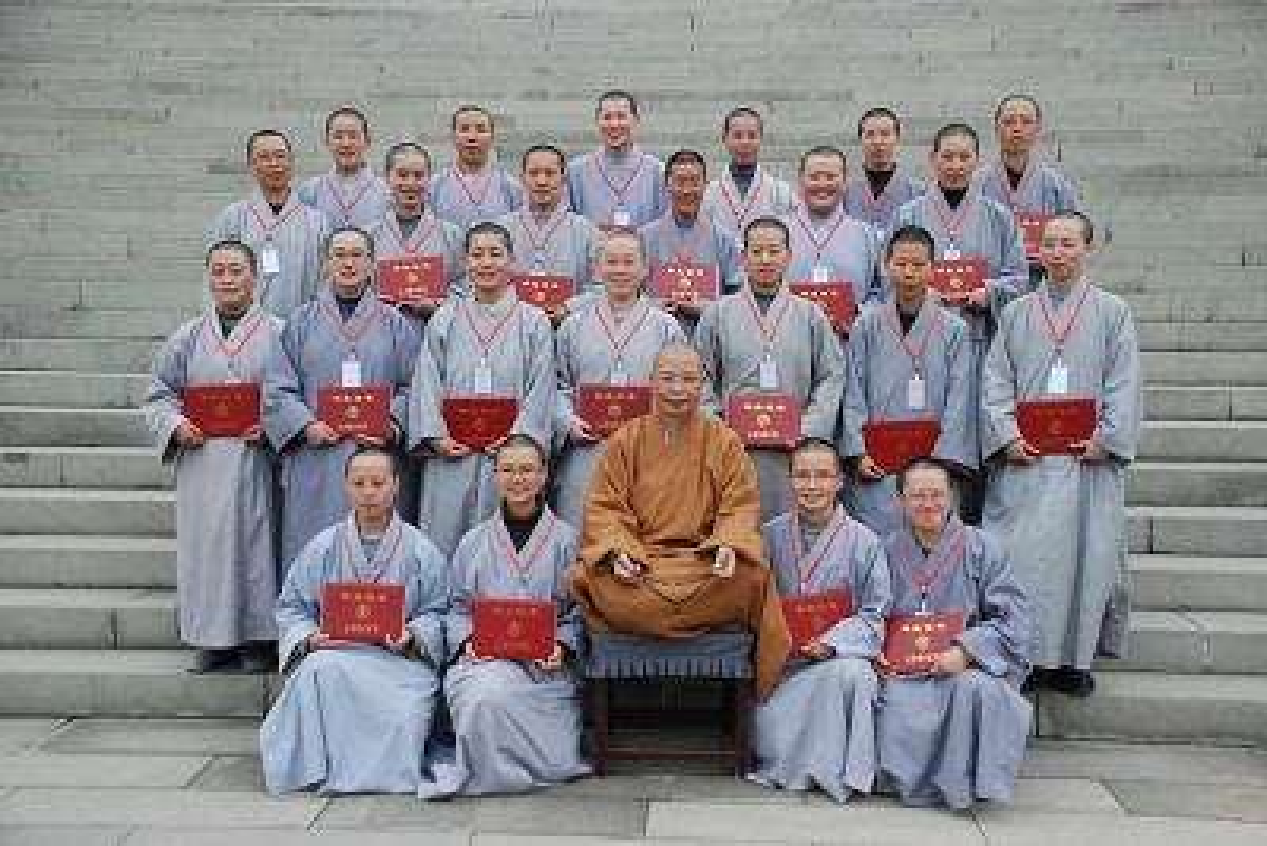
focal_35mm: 39
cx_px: 634
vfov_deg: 34.2
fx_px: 1373
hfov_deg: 49.5
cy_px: 423
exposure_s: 1/4000
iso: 1600
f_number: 4.5
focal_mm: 26
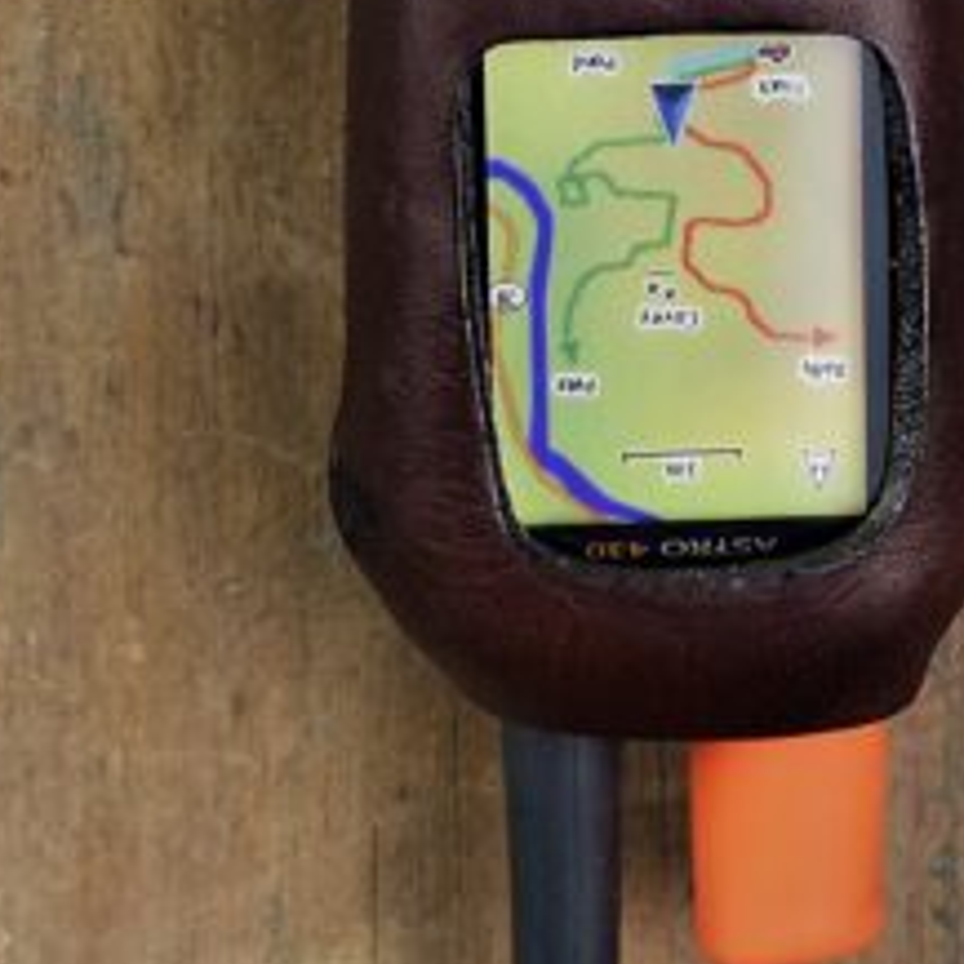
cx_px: 689
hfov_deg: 12.8
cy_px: 249
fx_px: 4300
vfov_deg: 12.8
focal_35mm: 136
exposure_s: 1/125
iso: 800
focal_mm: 31
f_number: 5
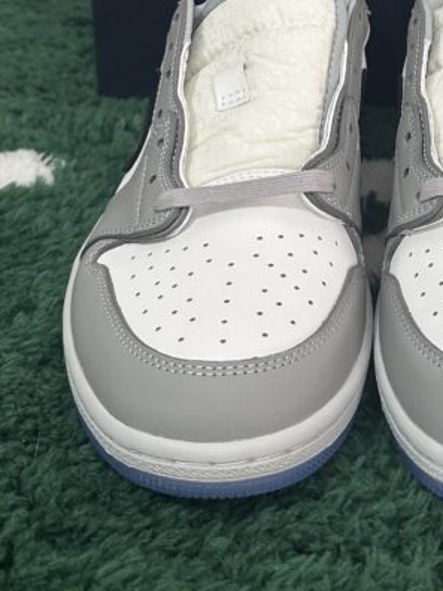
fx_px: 1058
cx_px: 403
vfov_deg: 29.0
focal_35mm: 62
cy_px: -12
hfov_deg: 23.0
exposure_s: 1/50
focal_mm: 6.86
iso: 200
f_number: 1.78
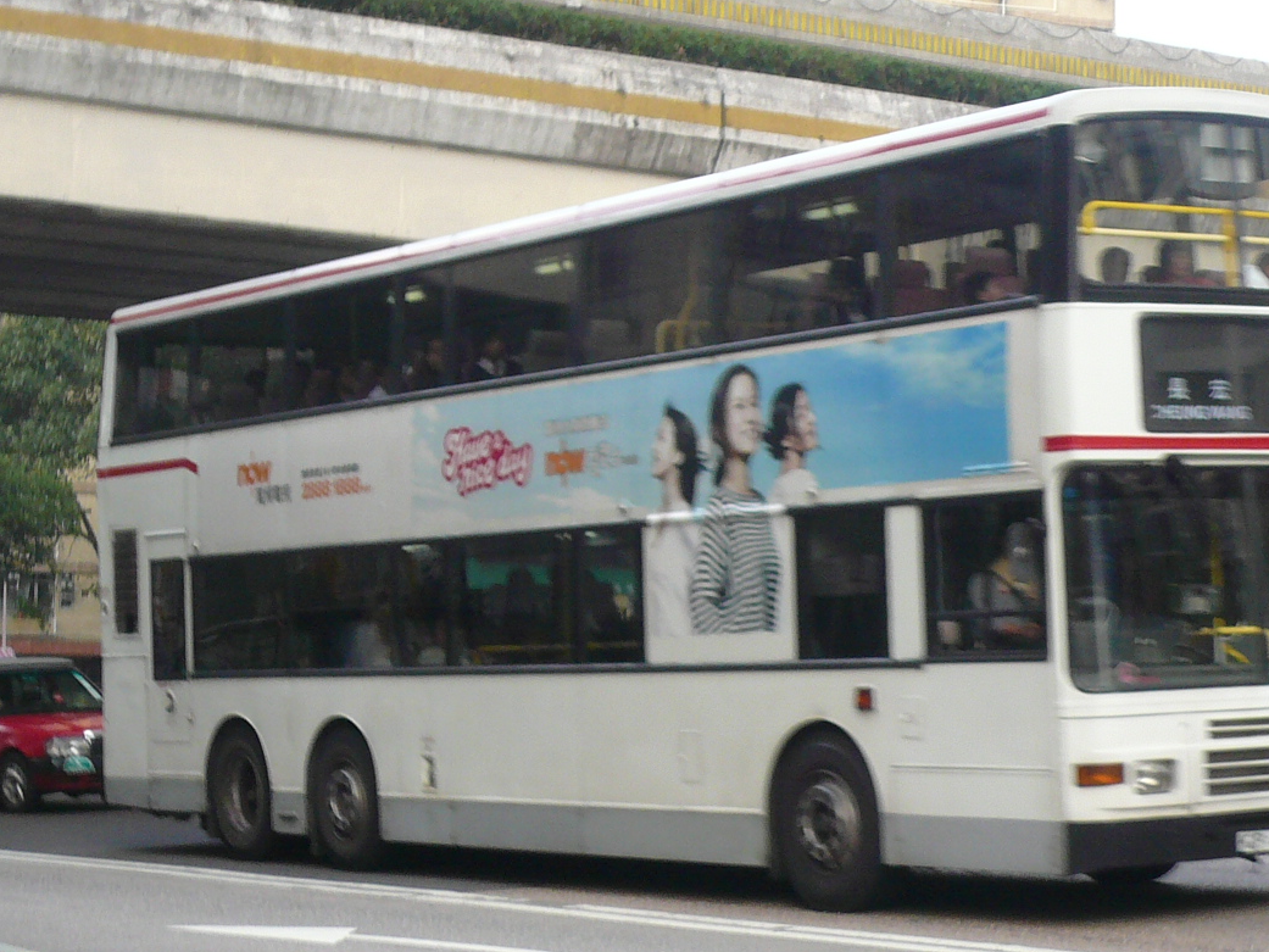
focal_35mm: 91
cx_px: 736
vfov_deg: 16.2
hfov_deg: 21.5
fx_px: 3336
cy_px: 549
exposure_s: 1/60
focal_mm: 8.1
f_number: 3.6
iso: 100
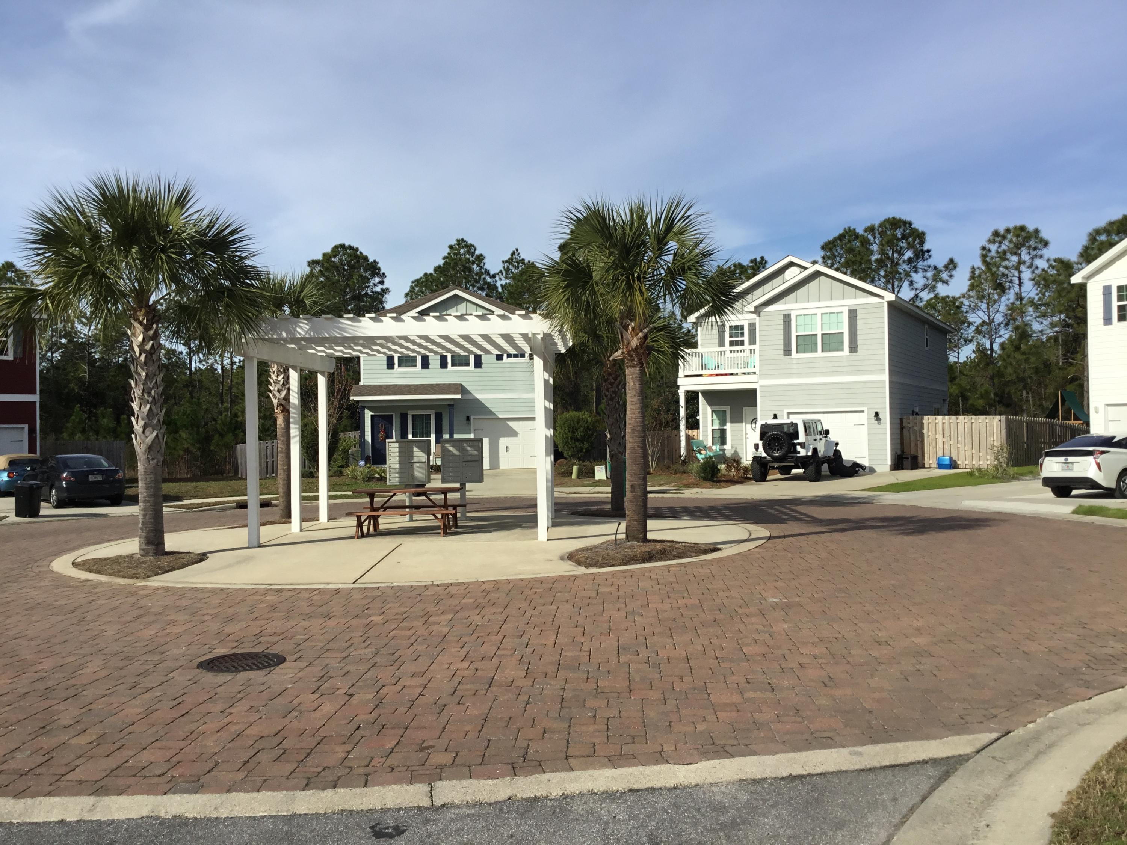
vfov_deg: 45.4
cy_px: 422
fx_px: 1009
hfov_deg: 58.4
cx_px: 564
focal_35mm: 31
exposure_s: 1/1664
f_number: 2.4
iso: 25
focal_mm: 3.3
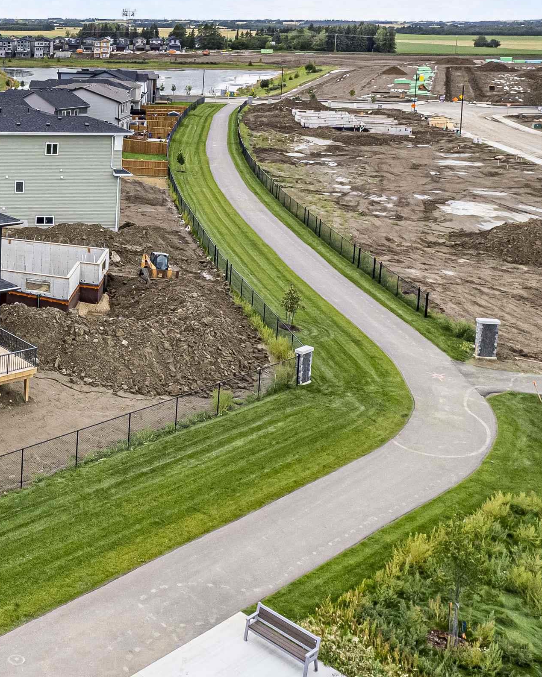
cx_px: -47
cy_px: 261
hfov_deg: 32.9
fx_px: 802
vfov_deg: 45.5
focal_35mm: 40
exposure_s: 1/640
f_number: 2.8
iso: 100
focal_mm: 8.38
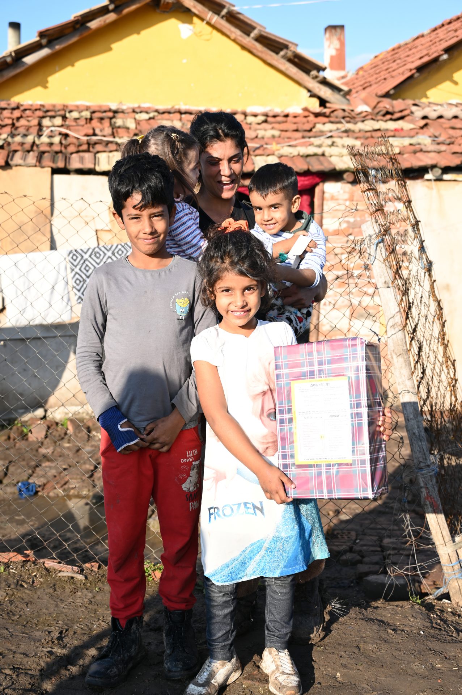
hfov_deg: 29.2
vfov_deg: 42.8
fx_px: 887
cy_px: 348
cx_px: 231
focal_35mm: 46
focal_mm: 46
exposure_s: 1/640
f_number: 4
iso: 125
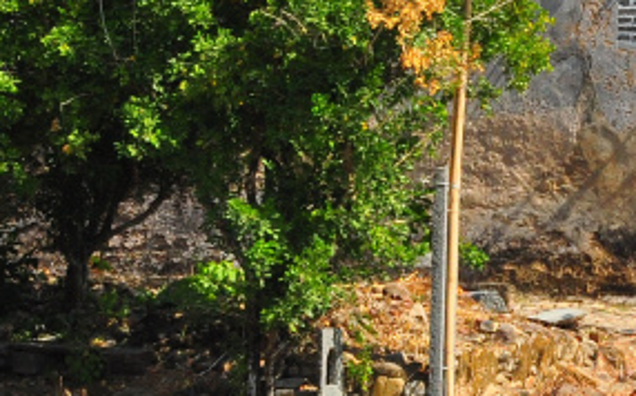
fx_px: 2666
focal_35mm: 154
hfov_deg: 12.7
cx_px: 1052
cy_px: -57
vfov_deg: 8.4
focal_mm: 24
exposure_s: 1/1000
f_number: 9
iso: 560
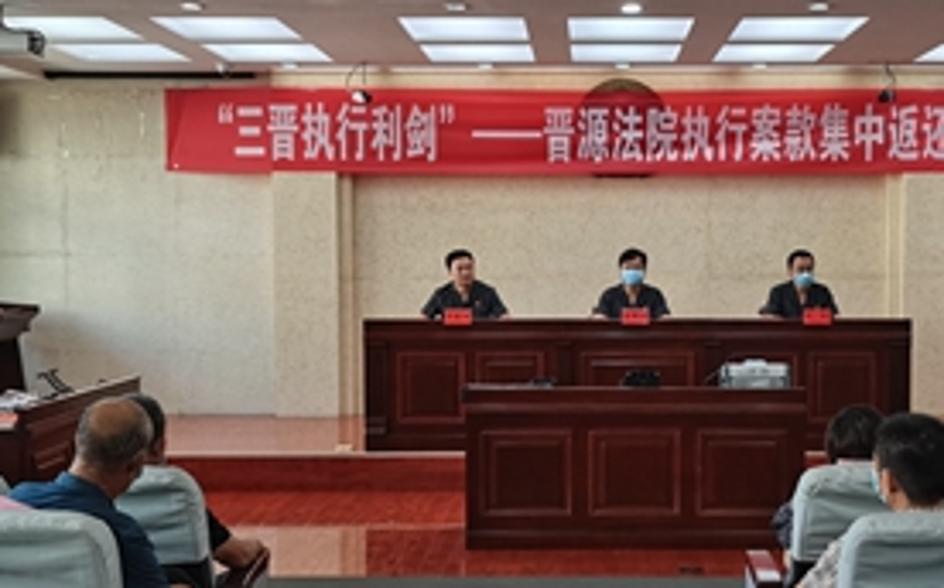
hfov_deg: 33.9
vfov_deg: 21.6
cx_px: 592
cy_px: 328
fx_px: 1542
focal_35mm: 60
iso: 160
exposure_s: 1/100
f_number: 1.8
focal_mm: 5.58
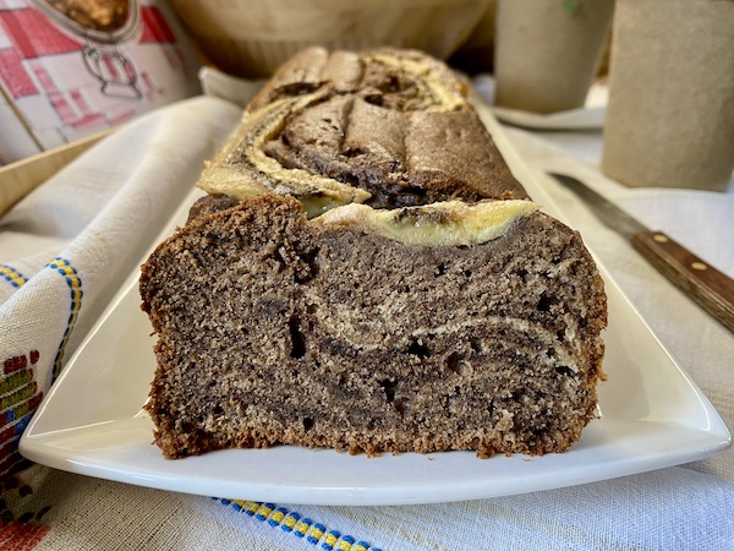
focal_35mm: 26
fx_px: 551
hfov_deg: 67.3
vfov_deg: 53.1
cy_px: 276
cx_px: 367
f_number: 1.8
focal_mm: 4.25
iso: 80
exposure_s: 1/50
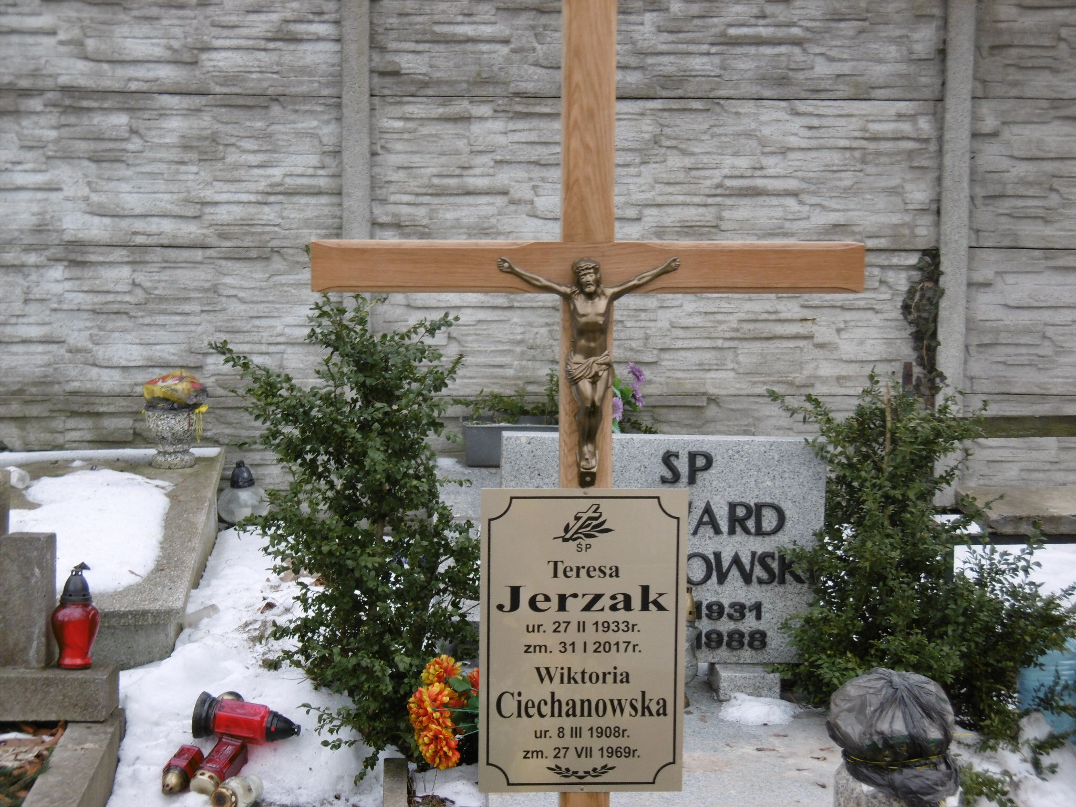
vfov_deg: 21.6
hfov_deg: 28.6
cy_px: 404
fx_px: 2114
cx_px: 538
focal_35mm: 68
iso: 100
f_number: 4.4
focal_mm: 12.1
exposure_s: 1/60
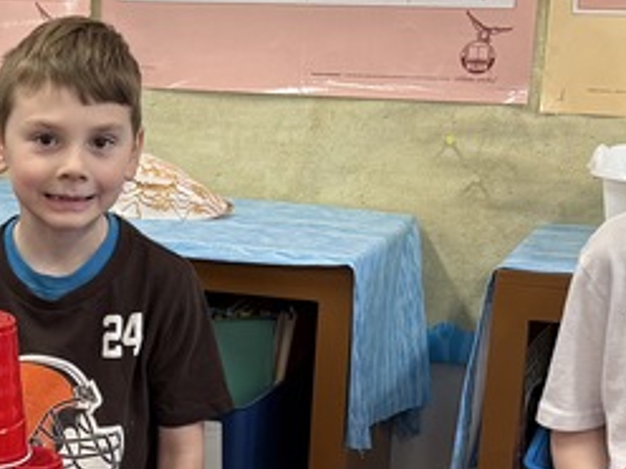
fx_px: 1790
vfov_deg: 14.8
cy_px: 401
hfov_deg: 19.1
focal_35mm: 99
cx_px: -48
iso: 125
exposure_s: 1/60
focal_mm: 6.76
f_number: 1.78
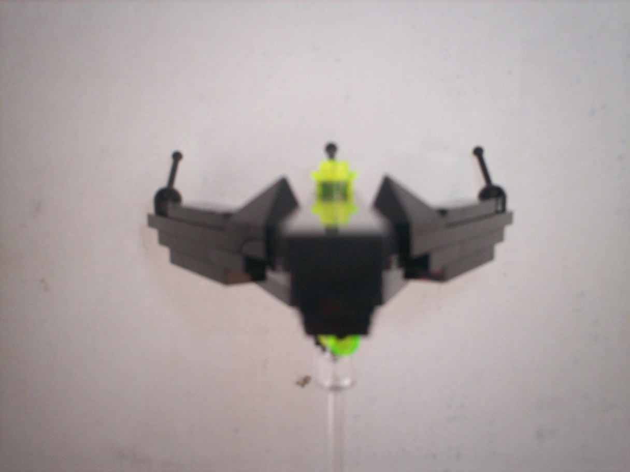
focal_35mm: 36
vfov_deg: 39.7
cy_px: 236
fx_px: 655
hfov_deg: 51.4
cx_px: 315
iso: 140
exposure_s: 1/72.9
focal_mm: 6
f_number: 4.5
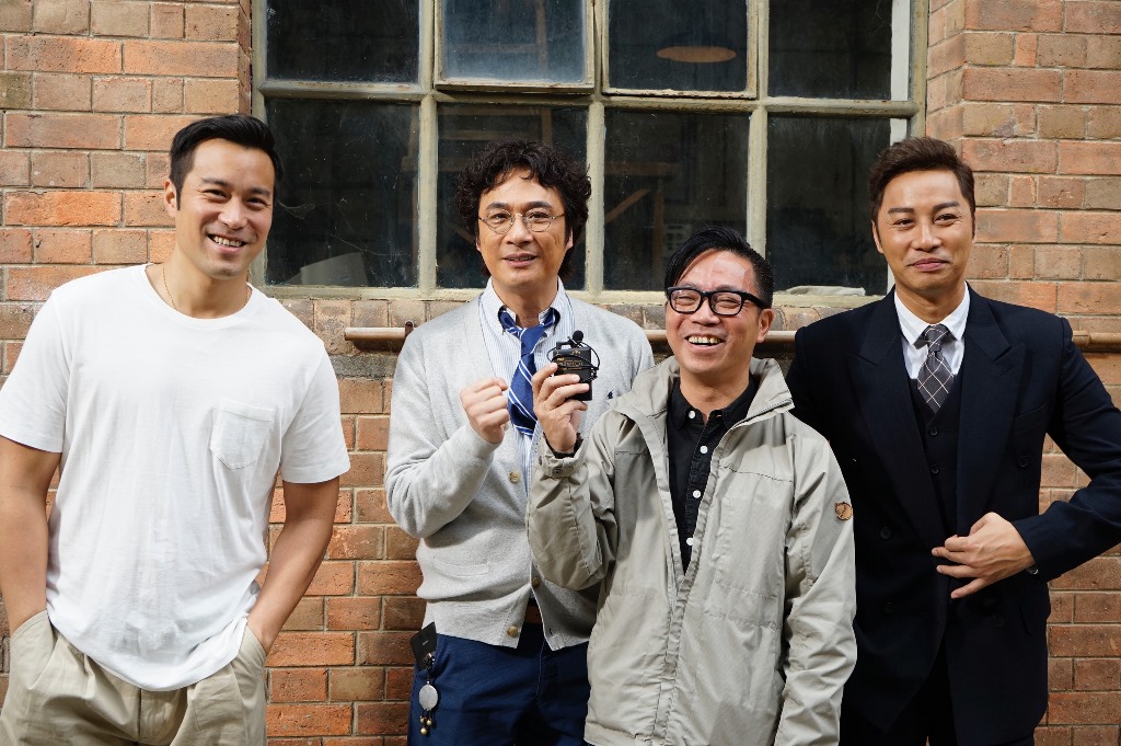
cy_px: 373
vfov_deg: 31.1
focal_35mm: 43
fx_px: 1338
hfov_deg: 45.5
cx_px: 560
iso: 640
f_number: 6.3
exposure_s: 1/400
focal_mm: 43
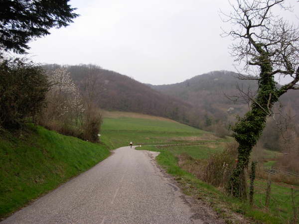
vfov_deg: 37.7
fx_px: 328
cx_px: 150
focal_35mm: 38
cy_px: 112
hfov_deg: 49.0
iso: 79
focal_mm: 6.3
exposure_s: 1/203
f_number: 2.9
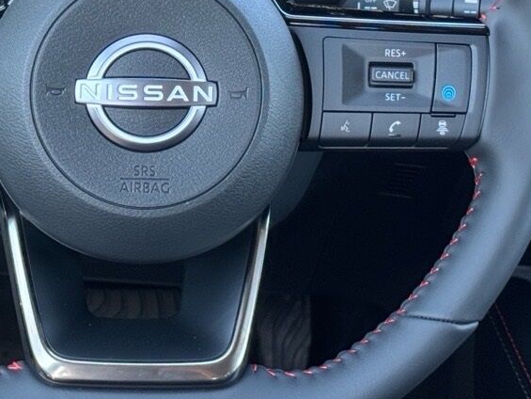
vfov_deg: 16.8
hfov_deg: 22.3
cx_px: 136
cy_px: 48
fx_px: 1335
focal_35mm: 87
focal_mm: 6.76
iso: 100
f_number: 1.78
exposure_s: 1/98
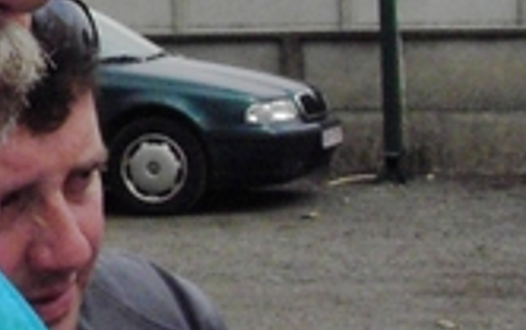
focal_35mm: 172
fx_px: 2467
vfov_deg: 7.6
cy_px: 22
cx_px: -212
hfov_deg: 11.7
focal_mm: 7
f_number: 8
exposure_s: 1/590
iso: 400
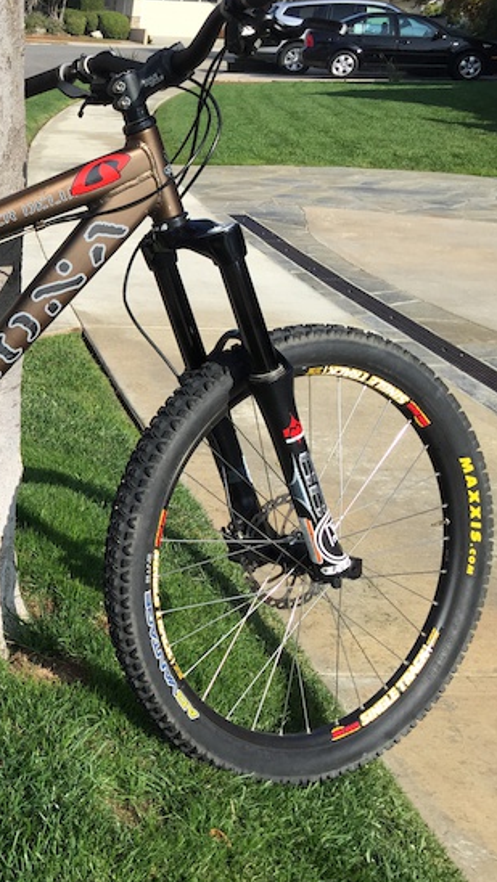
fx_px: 1077
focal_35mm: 46
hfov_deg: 23.6
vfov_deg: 44.6
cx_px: -111
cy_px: 435
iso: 32
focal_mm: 4.15
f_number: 2.2
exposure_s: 1/1799
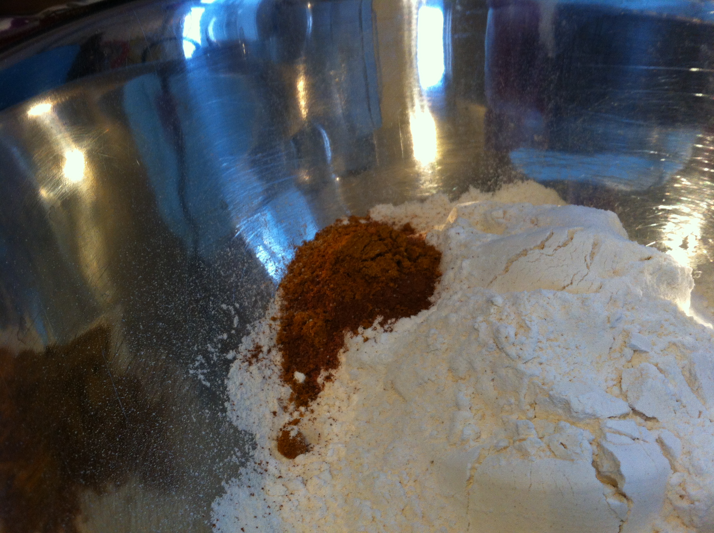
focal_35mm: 35
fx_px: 721
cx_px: 357
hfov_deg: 52.7
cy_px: 266
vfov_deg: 40.6
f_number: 2.8
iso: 125
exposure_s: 1/15
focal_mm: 3.85
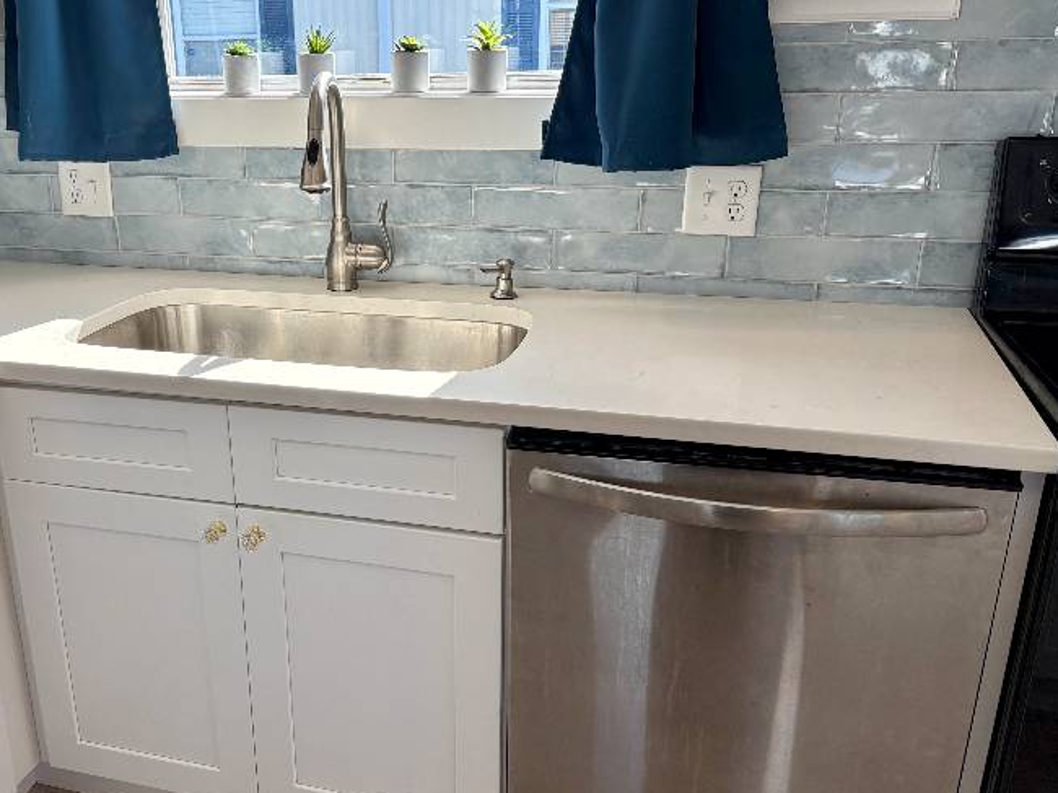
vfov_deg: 41.8
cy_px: 410
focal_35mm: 34
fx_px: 1039
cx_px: 378
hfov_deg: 53.2
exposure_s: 1/531
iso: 64
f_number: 1.6
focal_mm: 5.96
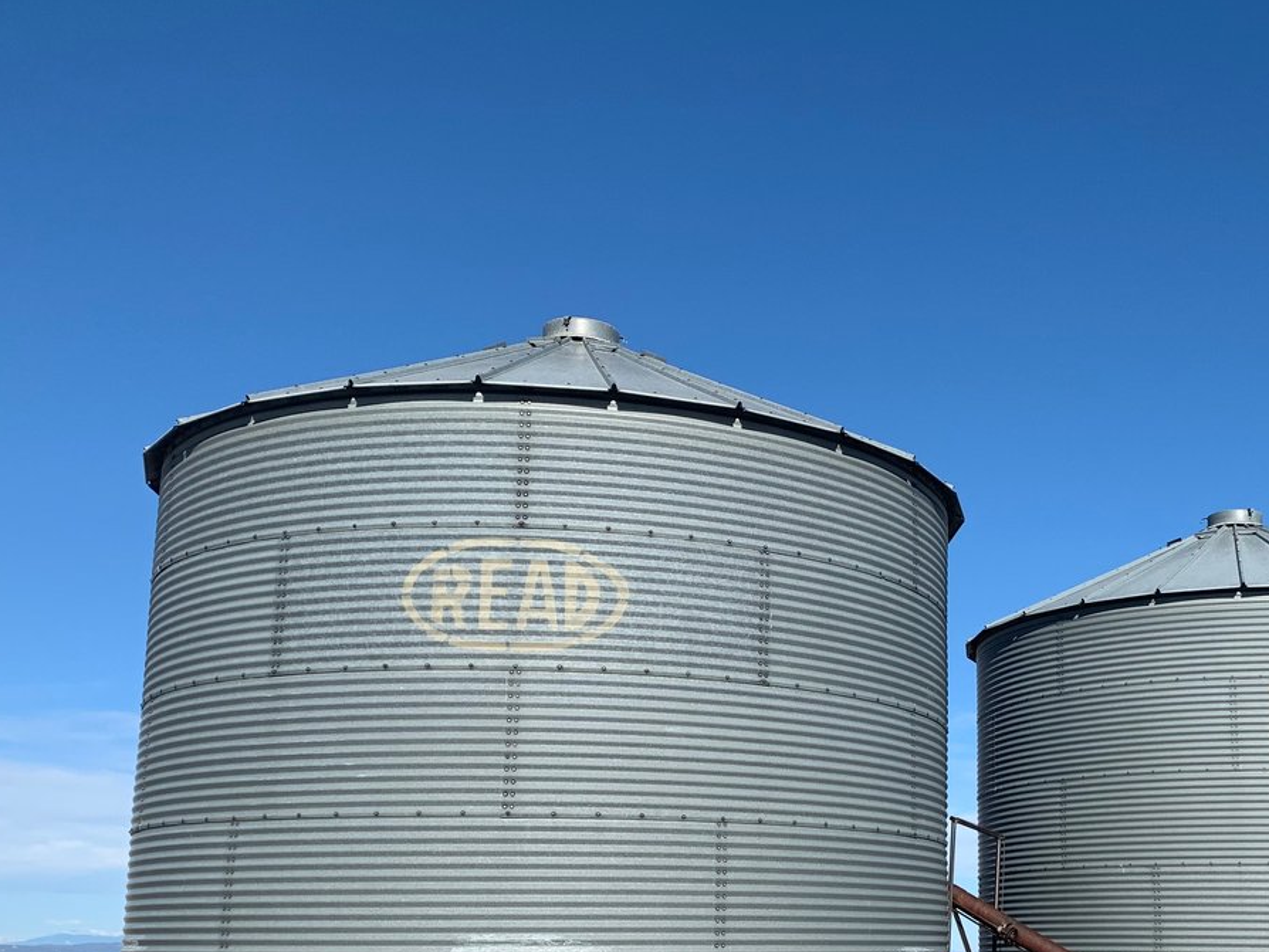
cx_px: 922
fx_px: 1613
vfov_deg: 32.5
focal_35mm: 44
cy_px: 663
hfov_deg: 41.9
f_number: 1.8
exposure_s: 1/2545
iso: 25
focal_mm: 4.25
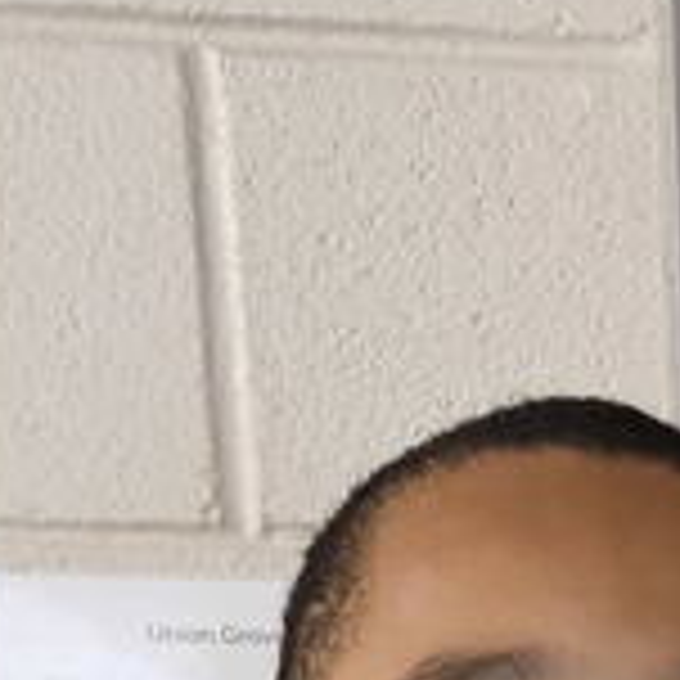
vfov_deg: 10.7
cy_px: 1662
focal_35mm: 138
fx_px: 3067
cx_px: 1306
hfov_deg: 11.5
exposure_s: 1/30
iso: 640
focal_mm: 6.3
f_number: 1.7
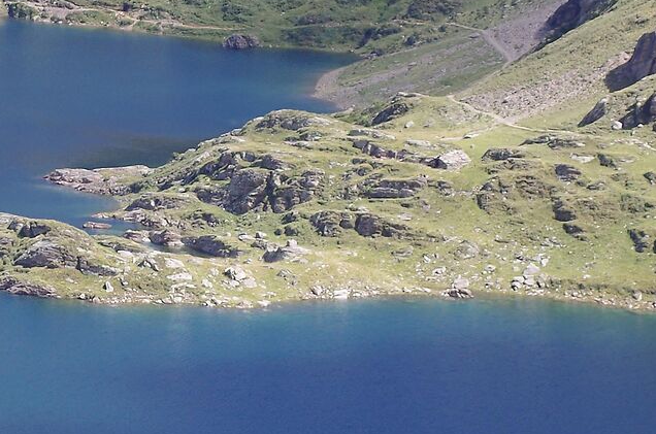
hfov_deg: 7.3
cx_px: 33
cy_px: 155
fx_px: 5145
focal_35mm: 283
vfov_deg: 4.8
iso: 100
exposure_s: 1/250
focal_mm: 50
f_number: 5.6
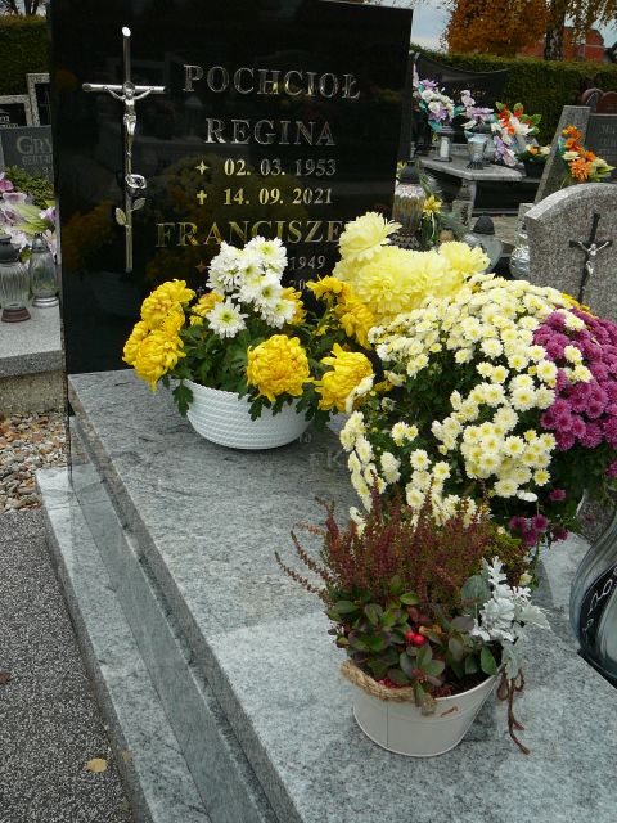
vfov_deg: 52.6
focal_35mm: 35
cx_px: 308
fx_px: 832
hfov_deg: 40.7
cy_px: 412
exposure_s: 1/400
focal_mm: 5.2
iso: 80
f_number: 2.8
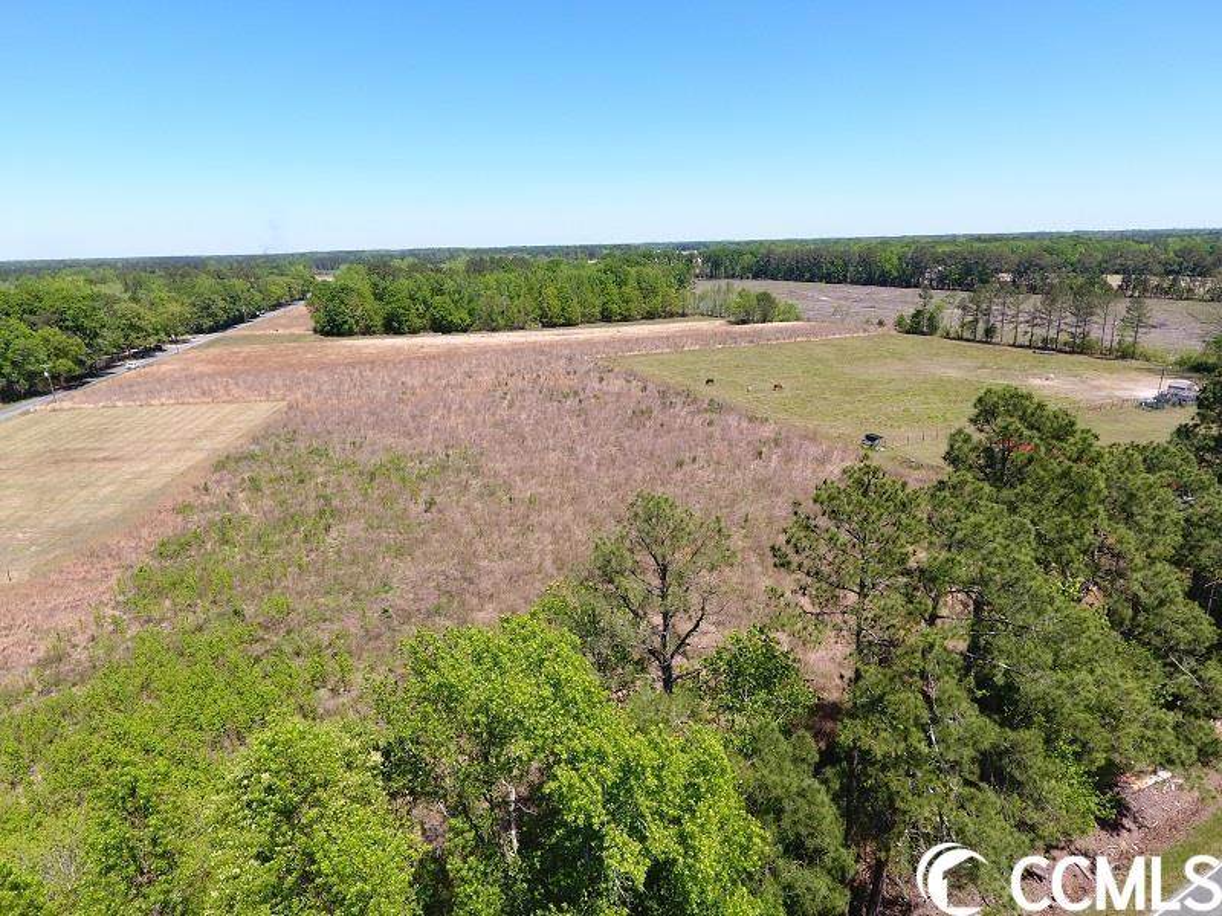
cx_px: 611
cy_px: 458
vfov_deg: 66.0
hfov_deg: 81.7
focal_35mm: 20
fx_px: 706
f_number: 2.8
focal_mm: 3.61
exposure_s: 1/499
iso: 100
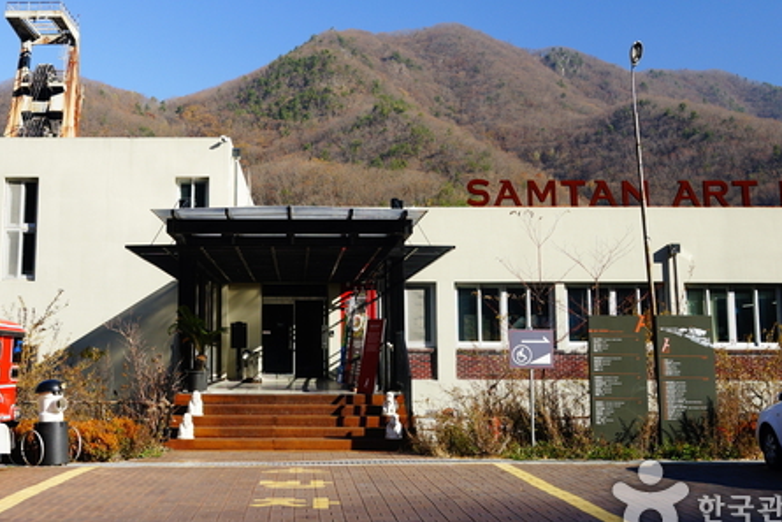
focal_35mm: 55
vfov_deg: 24.5
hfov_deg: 36.0
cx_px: 287
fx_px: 1195
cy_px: 163
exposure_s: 1/800
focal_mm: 35
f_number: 5
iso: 400
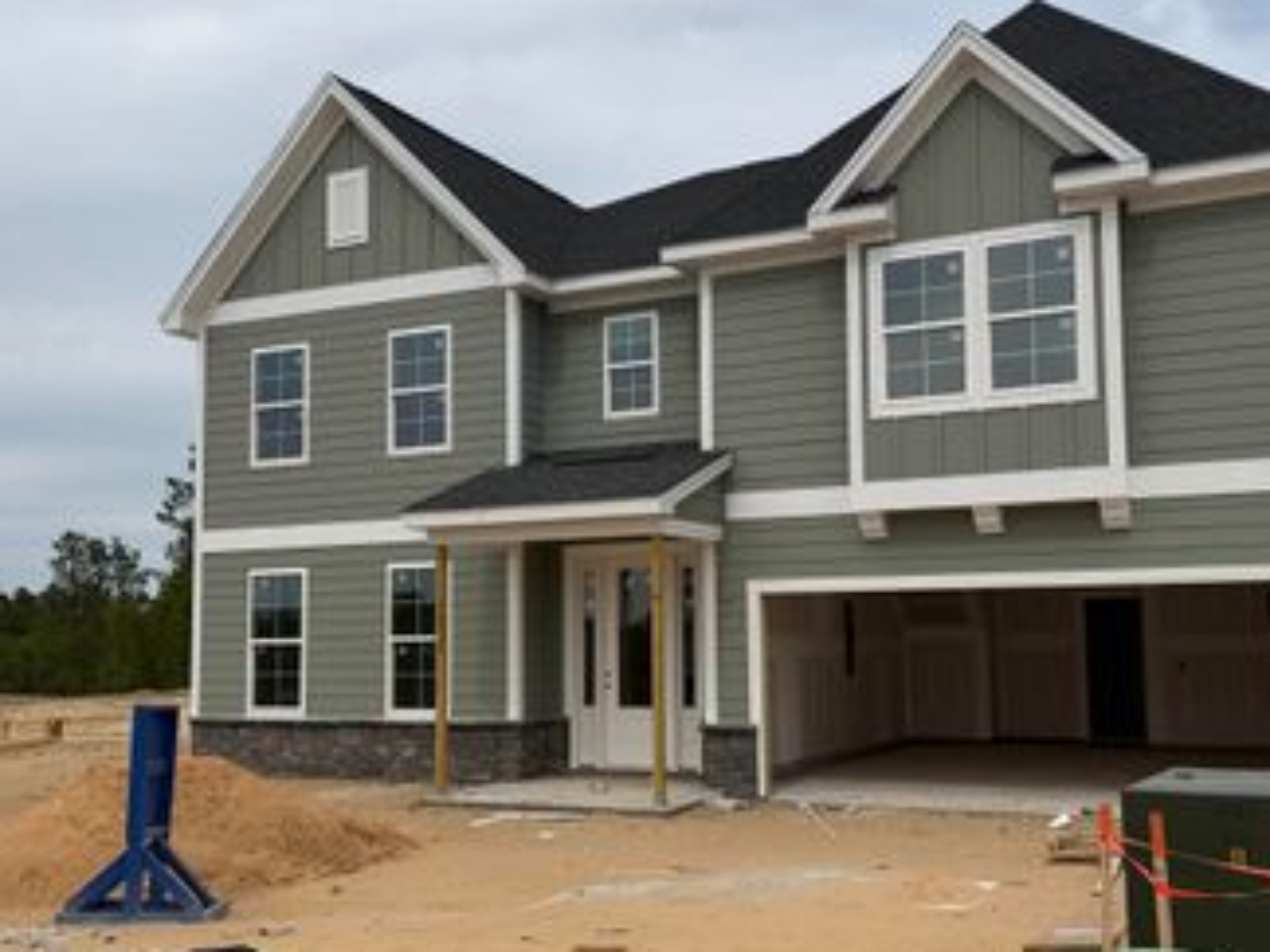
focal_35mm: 37
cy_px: 519
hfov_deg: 50.1
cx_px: 655
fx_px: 1357
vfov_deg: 38.6
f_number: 1.78
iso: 80
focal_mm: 6.76
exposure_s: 1/6711
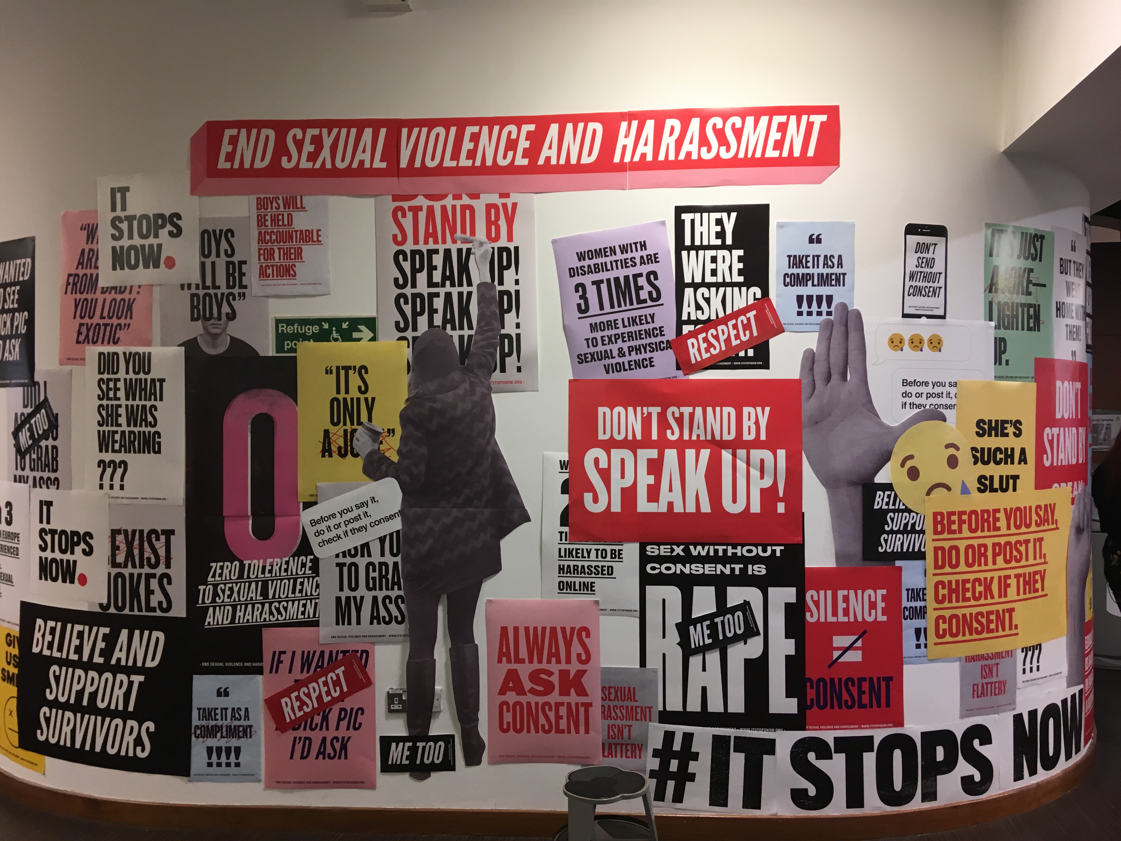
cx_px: 560
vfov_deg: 48.2
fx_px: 939
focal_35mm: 29
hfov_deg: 61.7
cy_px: 420
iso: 100
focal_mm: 4.15
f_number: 2.2
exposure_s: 1/33
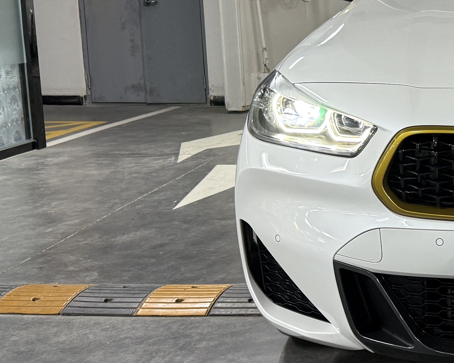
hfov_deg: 25.0
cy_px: 141
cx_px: 569
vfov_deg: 22.8
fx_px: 900
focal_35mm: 67
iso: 200
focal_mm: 6.76
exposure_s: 1/56
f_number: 1.78
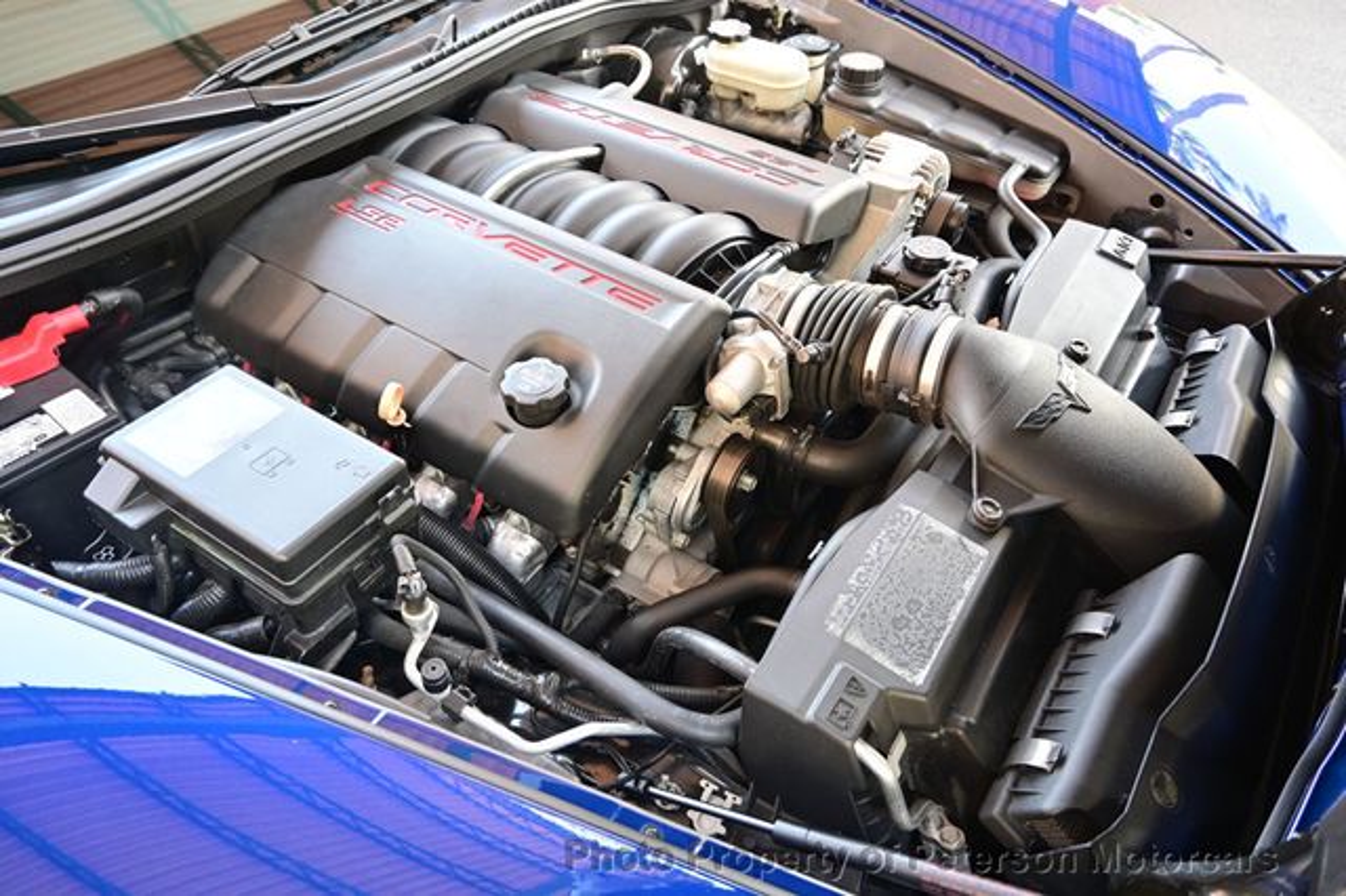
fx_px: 897
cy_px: 448
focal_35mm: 24
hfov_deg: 73.8
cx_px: 673
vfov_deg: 53.1
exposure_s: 1/25
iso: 140
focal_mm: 16
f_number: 3.5
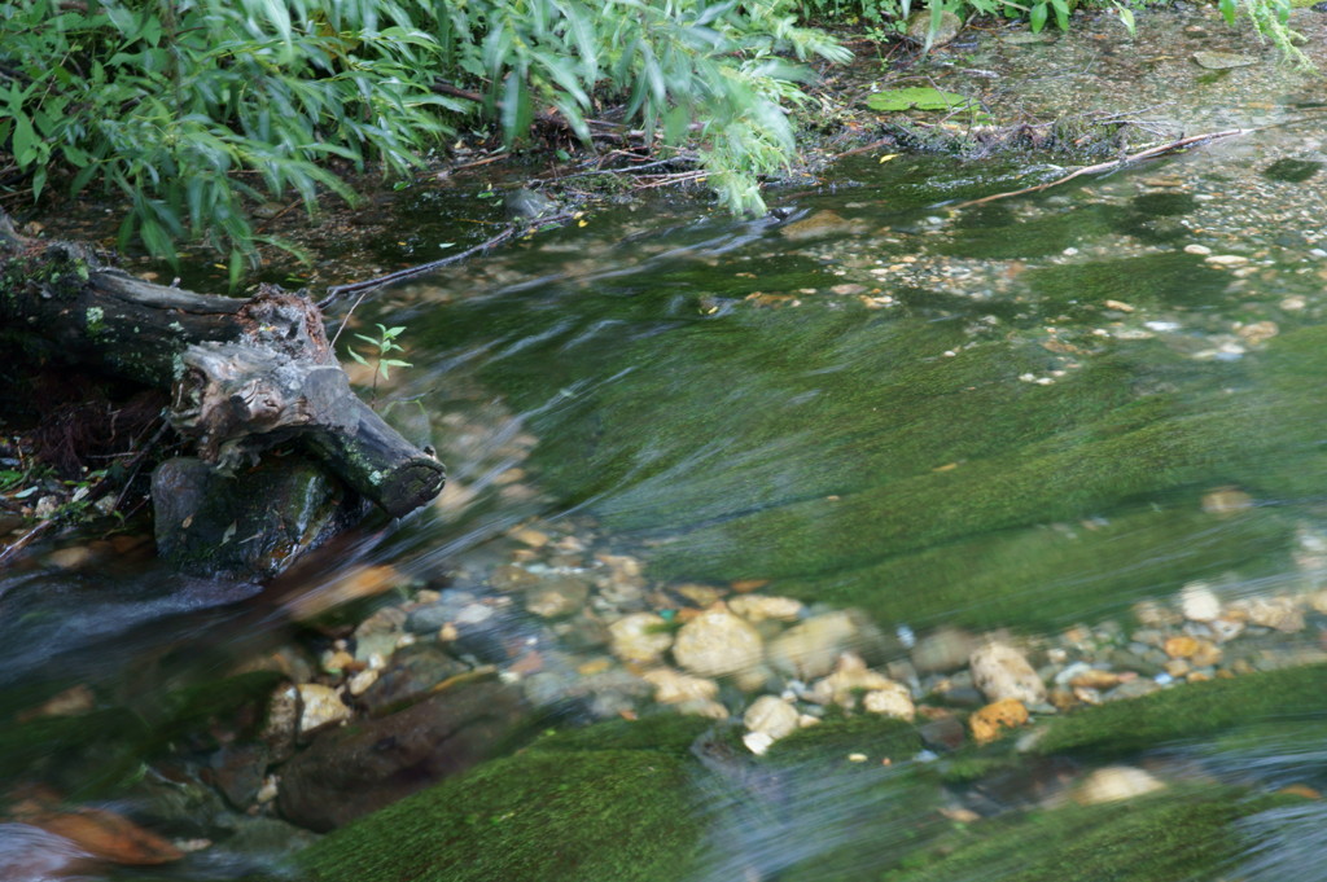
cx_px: 664
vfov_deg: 15.2
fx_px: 3315
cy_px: 441
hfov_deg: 22.6
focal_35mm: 90
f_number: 13
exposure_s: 1/3
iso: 200
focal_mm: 60
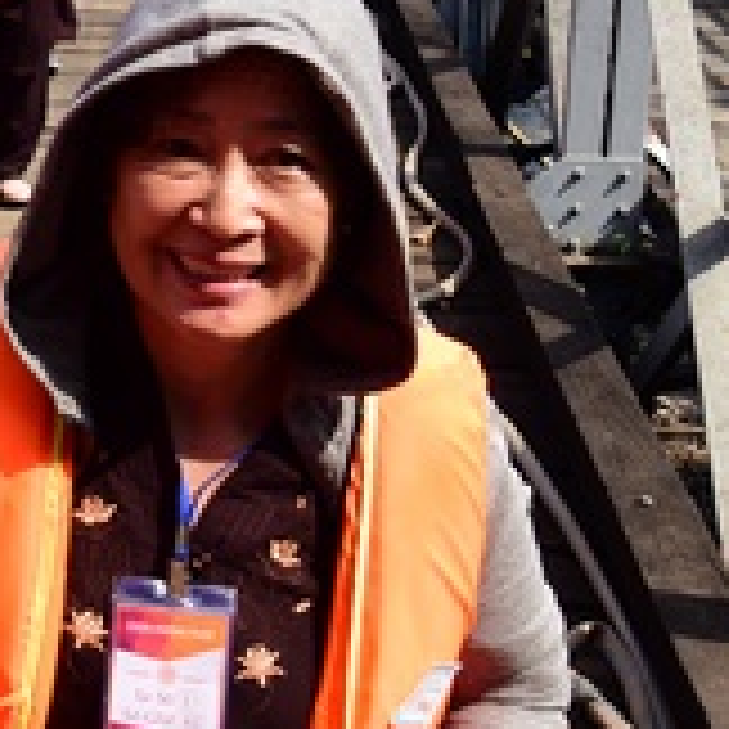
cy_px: 81
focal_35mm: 82
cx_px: -346
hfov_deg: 18.8
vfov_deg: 20.7
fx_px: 1954
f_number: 6.3
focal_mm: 24
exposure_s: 1/320
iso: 160
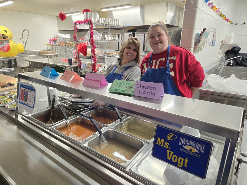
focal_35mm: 23
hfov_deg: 73.9
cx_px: 124
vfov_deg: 58.9
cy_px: 92
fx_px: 164
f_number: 1.8
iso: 250
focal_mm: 5.4
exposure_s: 1/120
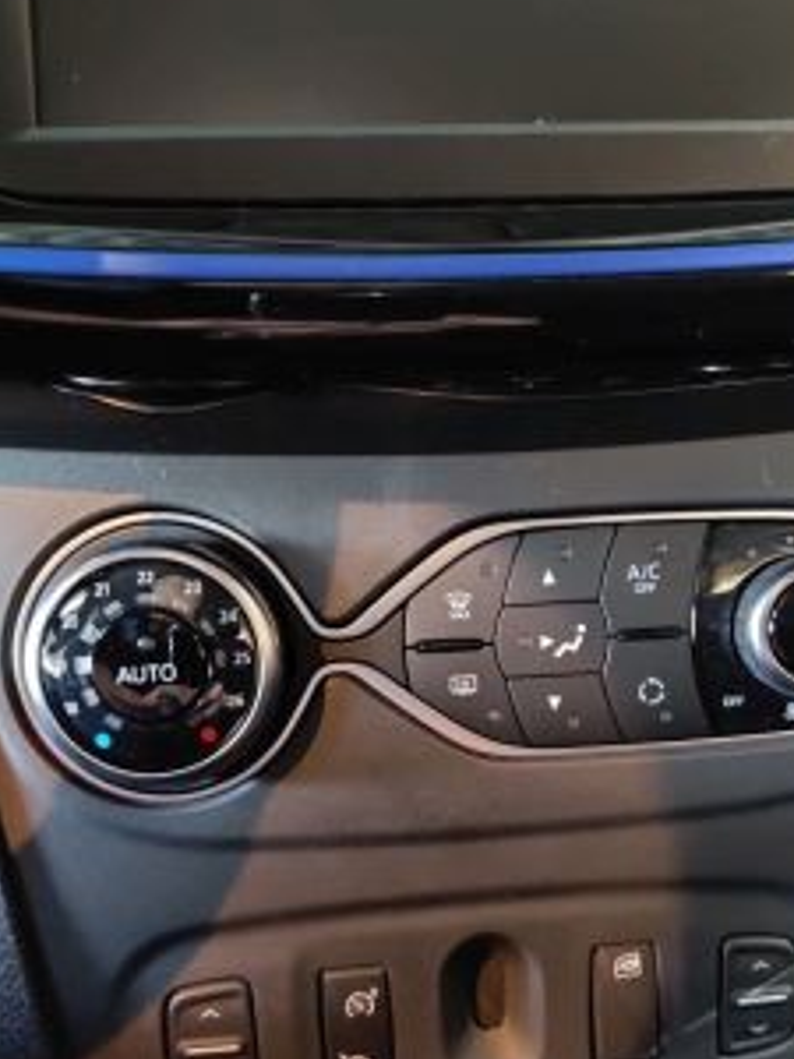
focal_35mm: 36
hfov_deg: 39.5
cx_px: 469
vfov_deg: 50.9
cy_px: 650
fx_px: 1101
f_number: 1.65
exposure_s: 1/10
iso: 5000
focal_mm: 4.75
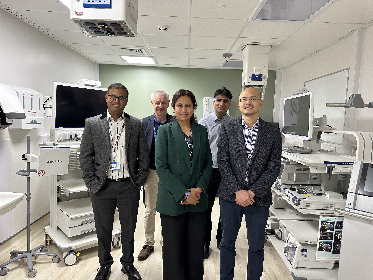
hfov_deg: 71.6
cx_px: 186
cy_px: 140
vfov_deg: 56.8
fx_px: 259
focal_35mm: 24
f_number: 1.78
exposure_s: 1/84
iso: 250
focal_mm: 6.86
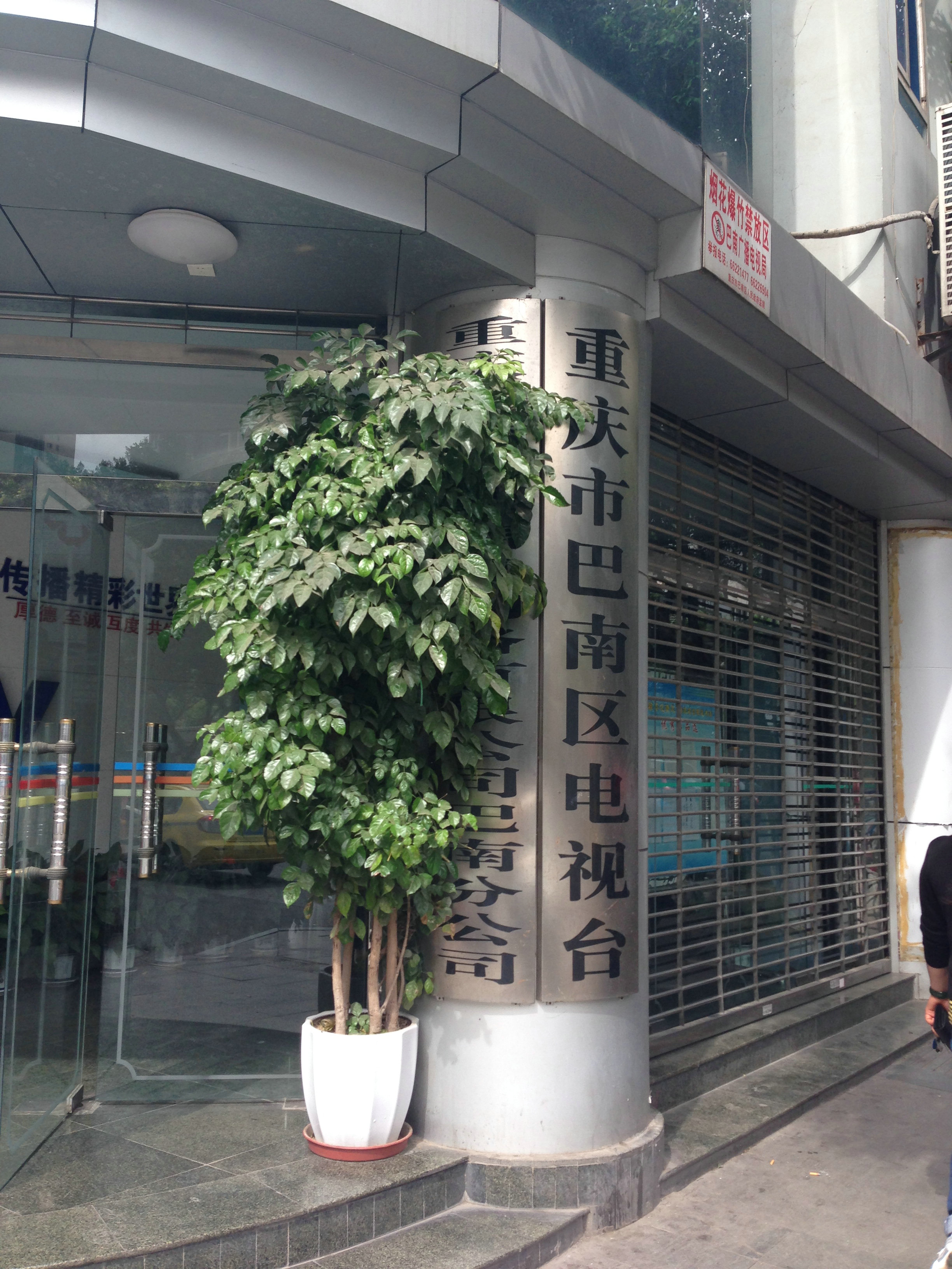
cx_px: 476
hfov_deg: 42.9
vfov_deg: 55.4
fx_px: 1210
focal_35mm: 33
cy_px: 634
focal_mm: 4.12
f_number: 2.4
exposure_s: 1/298
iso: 50
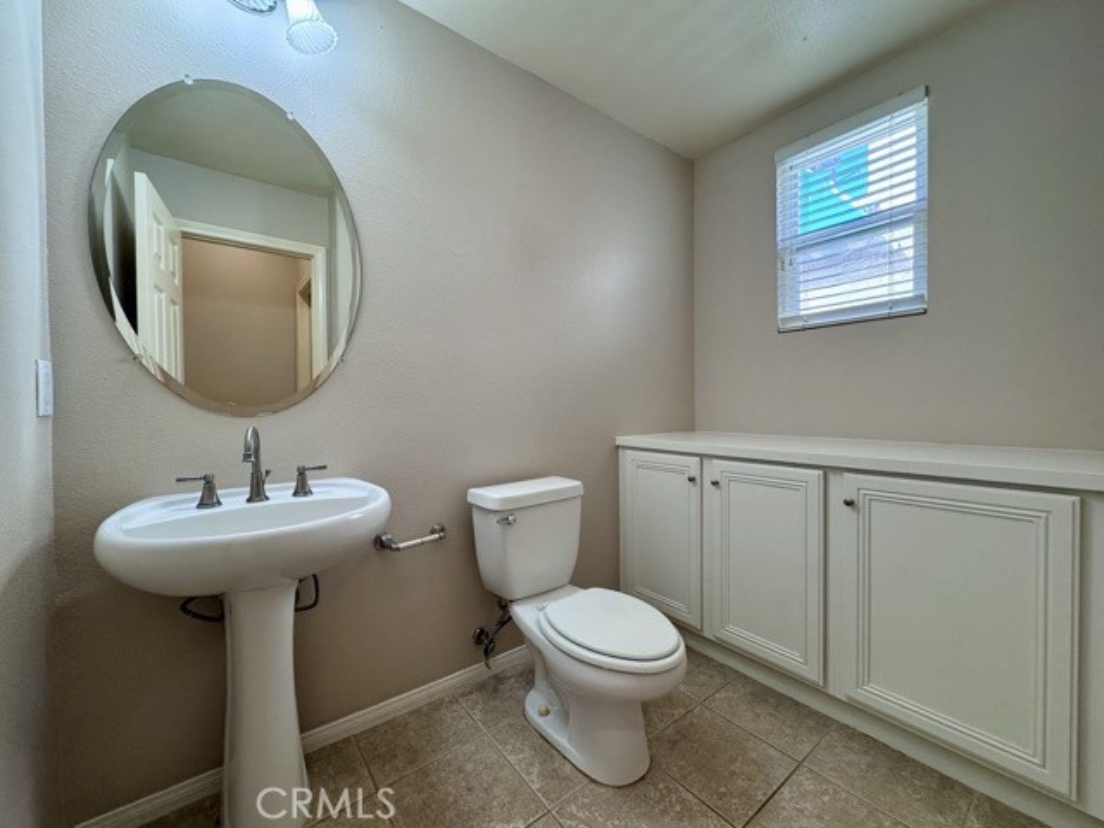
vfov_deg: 85.7
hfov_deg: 102.1
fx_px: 446
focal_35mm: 14
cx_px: 552
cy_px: 414
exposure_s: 1/120
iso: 250
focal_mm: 2.22
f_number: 2.2
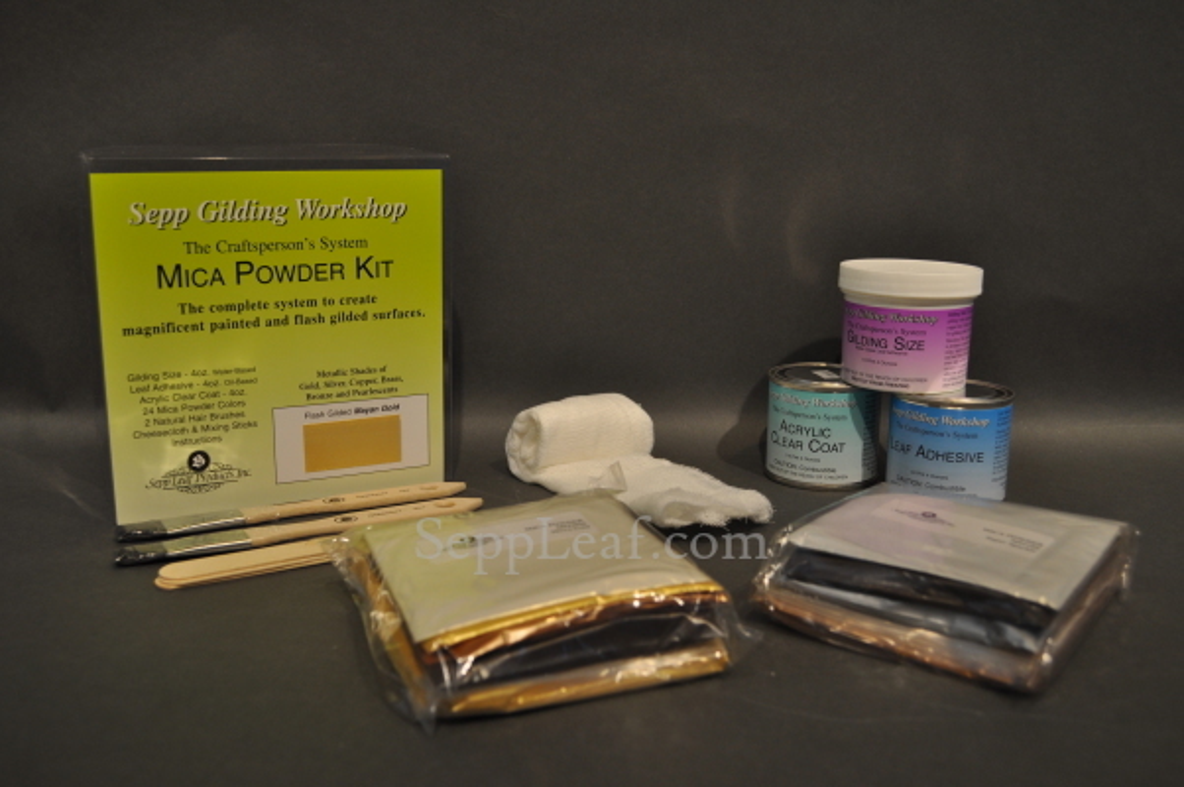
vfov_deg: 36.8
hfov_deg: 53.2
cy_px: 394
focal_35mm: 36
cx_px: 592
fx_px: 1183
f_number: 5.6
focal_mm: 24
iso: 320
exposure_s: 1/125
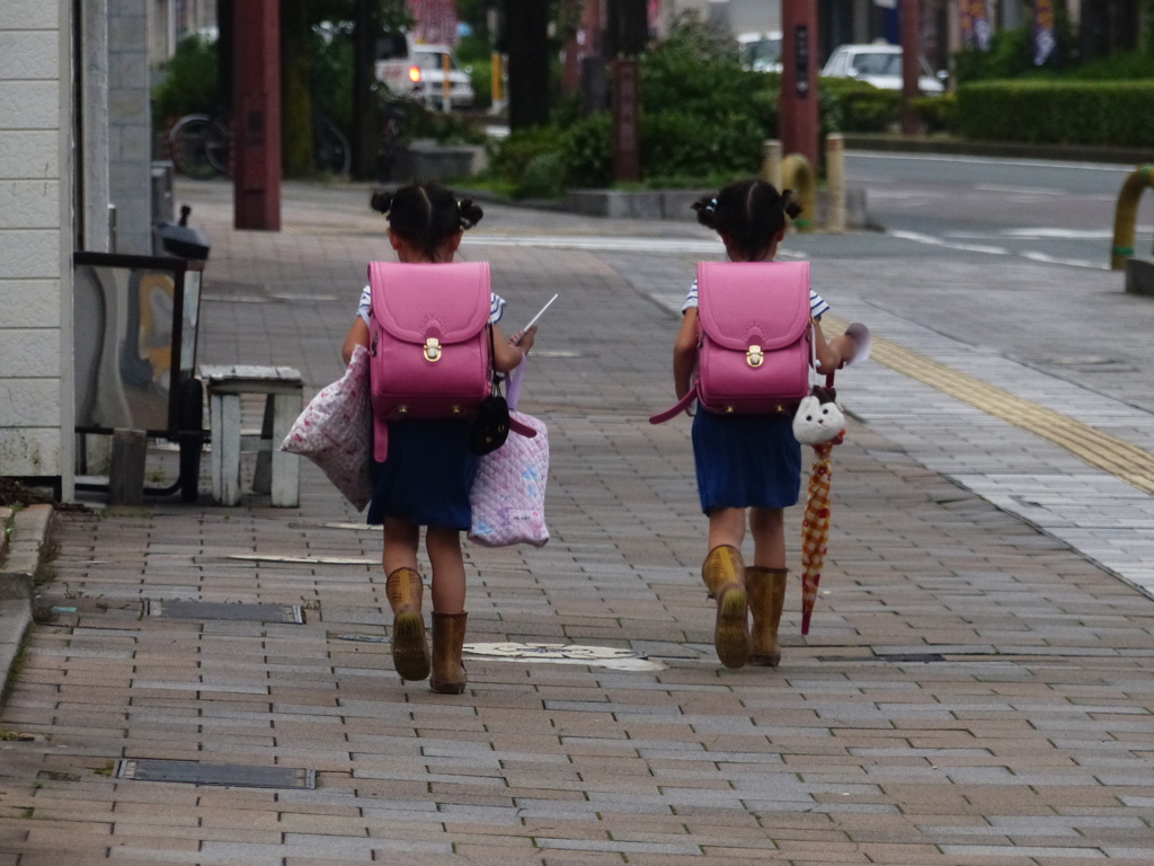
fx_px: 11735
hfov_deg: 5.6
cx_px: 577
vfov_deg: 4.2
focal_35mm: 352
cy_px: 433
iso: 400
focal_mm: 63.4
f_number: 3.2
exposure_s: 1/125
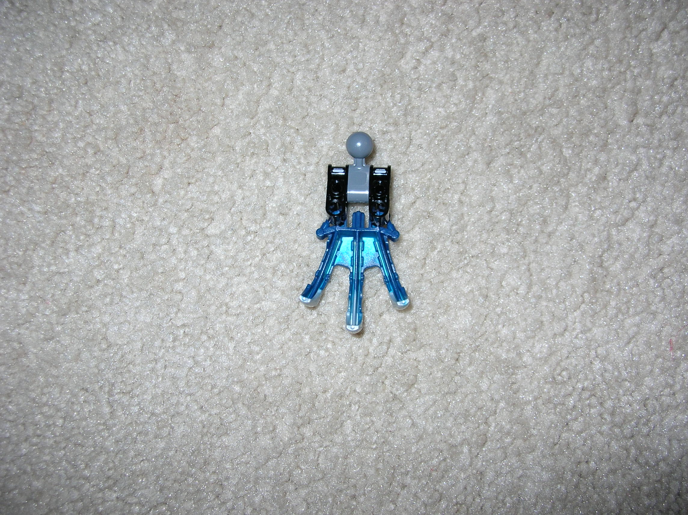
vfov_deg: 39.6
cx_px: 344
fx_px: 715
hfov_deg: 51.4
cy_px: 258
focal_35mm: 36
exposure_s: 1/60.1
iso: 50
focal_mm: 6
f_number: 2.7
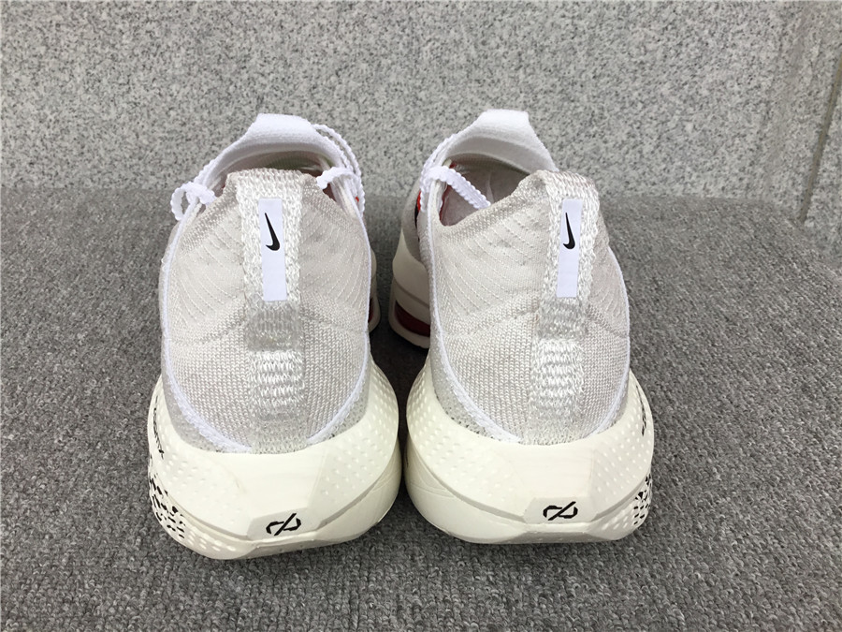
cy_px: 316
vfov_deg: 45.4
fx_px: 754
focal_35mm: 31
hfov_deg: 58.4
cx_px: 421
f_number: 2.4
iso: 40
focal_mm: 3.3
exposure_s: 1/100
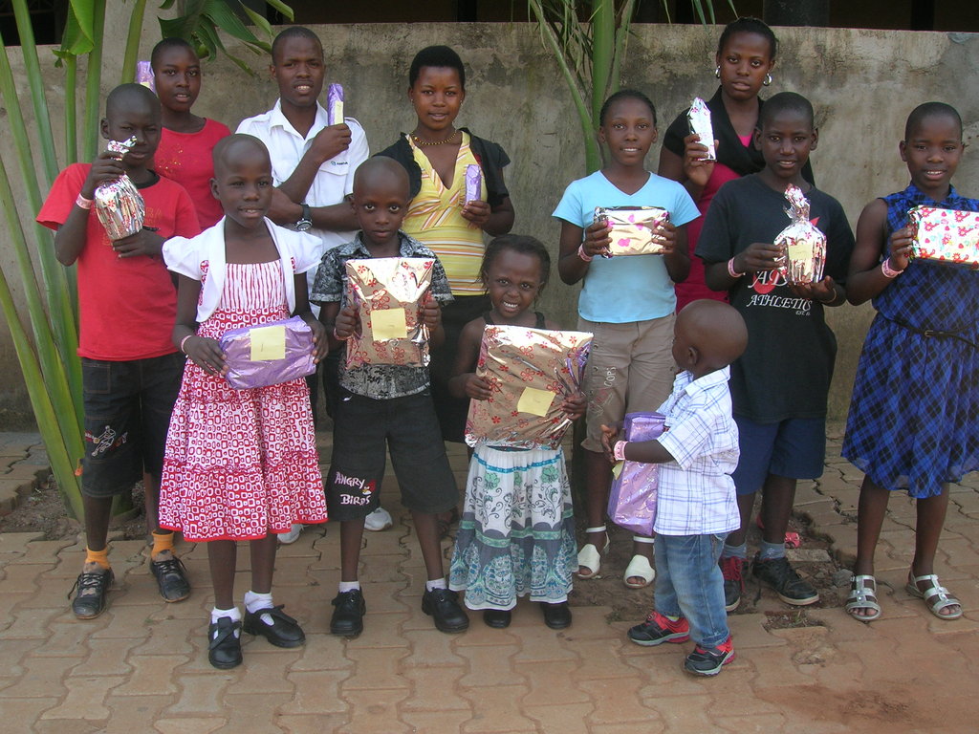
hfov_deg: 54.0
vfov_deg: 41.8
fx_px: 962
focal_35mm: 34
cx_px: 490
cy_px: 367
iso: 50
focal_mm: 5.7
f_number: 4.9
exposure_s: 1/72.8
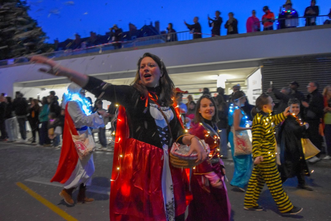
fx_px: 248
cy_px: 110
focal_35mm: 27
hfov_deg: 67.4
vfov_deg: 47.9
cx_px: 166
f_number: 3.5
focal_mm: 18
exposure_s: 1/60
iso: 3200
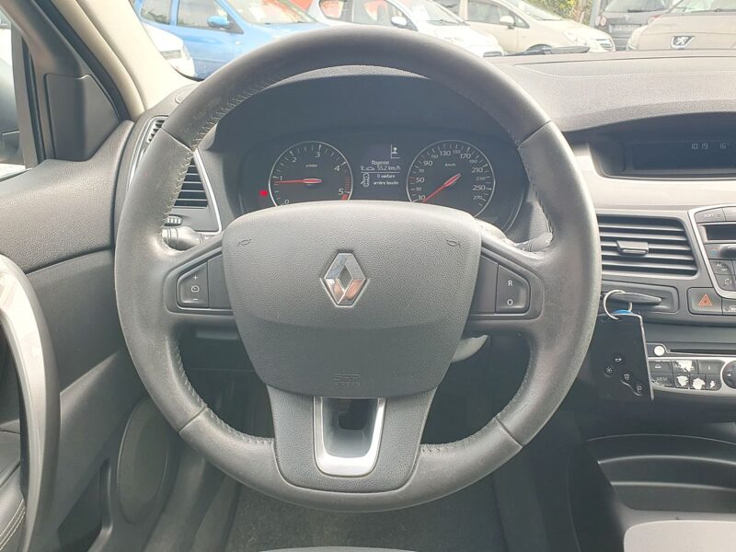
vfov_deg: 53.1
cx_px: 368
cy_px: 276
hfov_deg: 67.3
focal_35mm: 26
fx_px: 553
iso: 50
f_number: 2.4
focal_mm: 4.32
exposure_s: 1/100
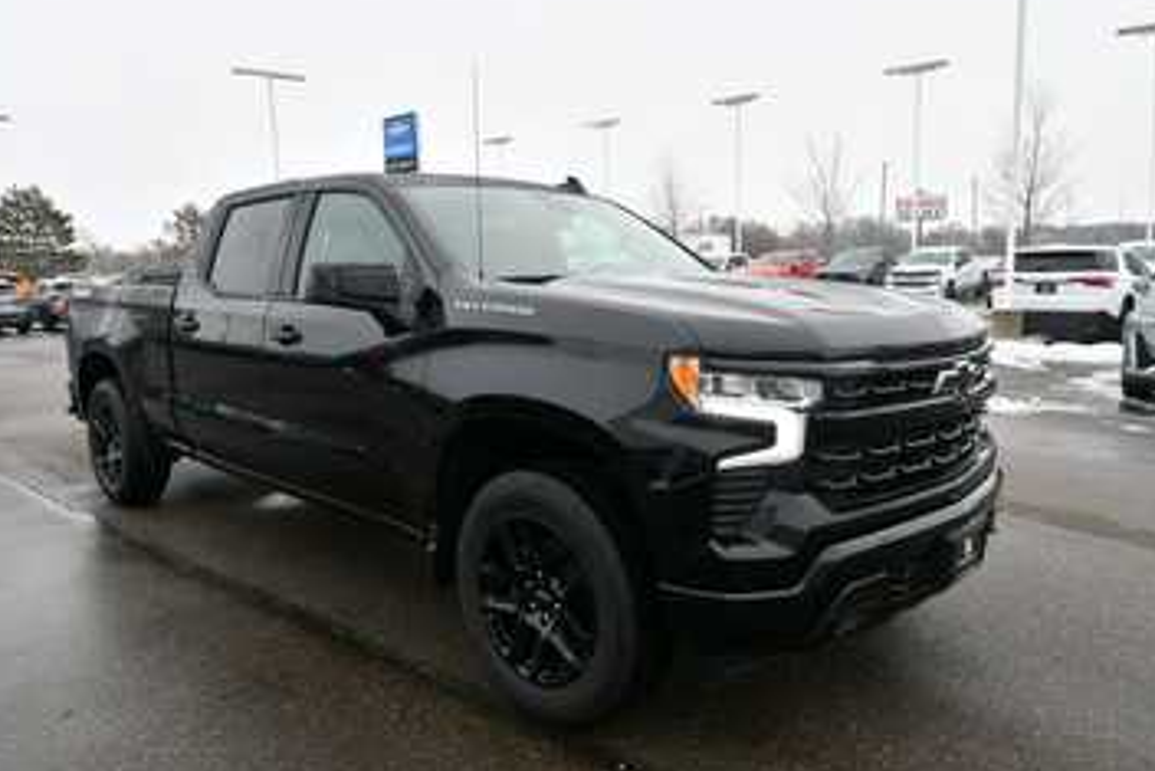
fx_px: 802
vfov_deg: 51.3
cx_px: 568
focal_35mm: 25
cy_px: 386
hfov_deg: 71.5
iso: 200
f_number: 8
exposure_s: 1/250
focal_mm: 15
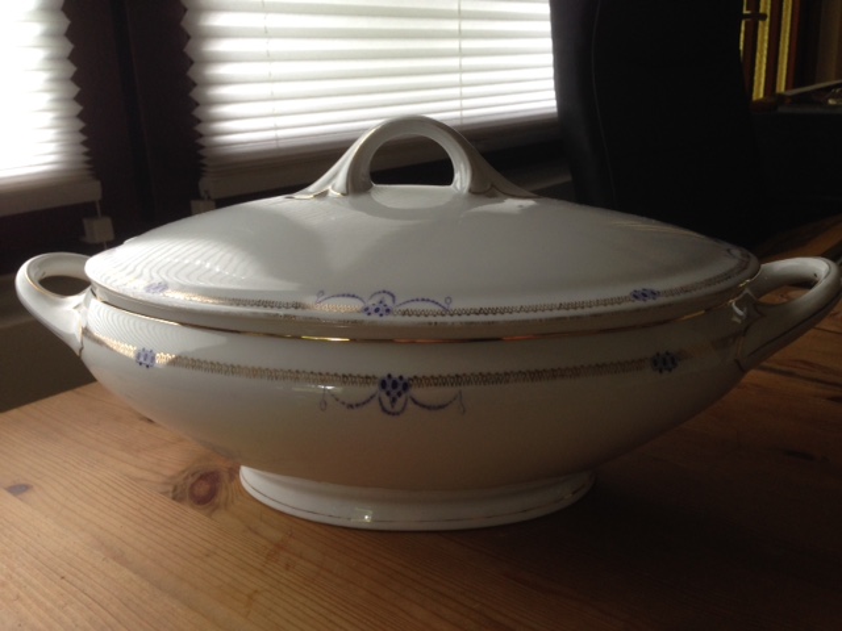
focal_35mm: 33
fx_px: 803
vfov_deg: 42.9
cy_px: 316
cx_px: 421
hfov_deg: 55.4
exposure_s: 1/20
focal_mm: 4.12
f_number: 2.4
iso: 80
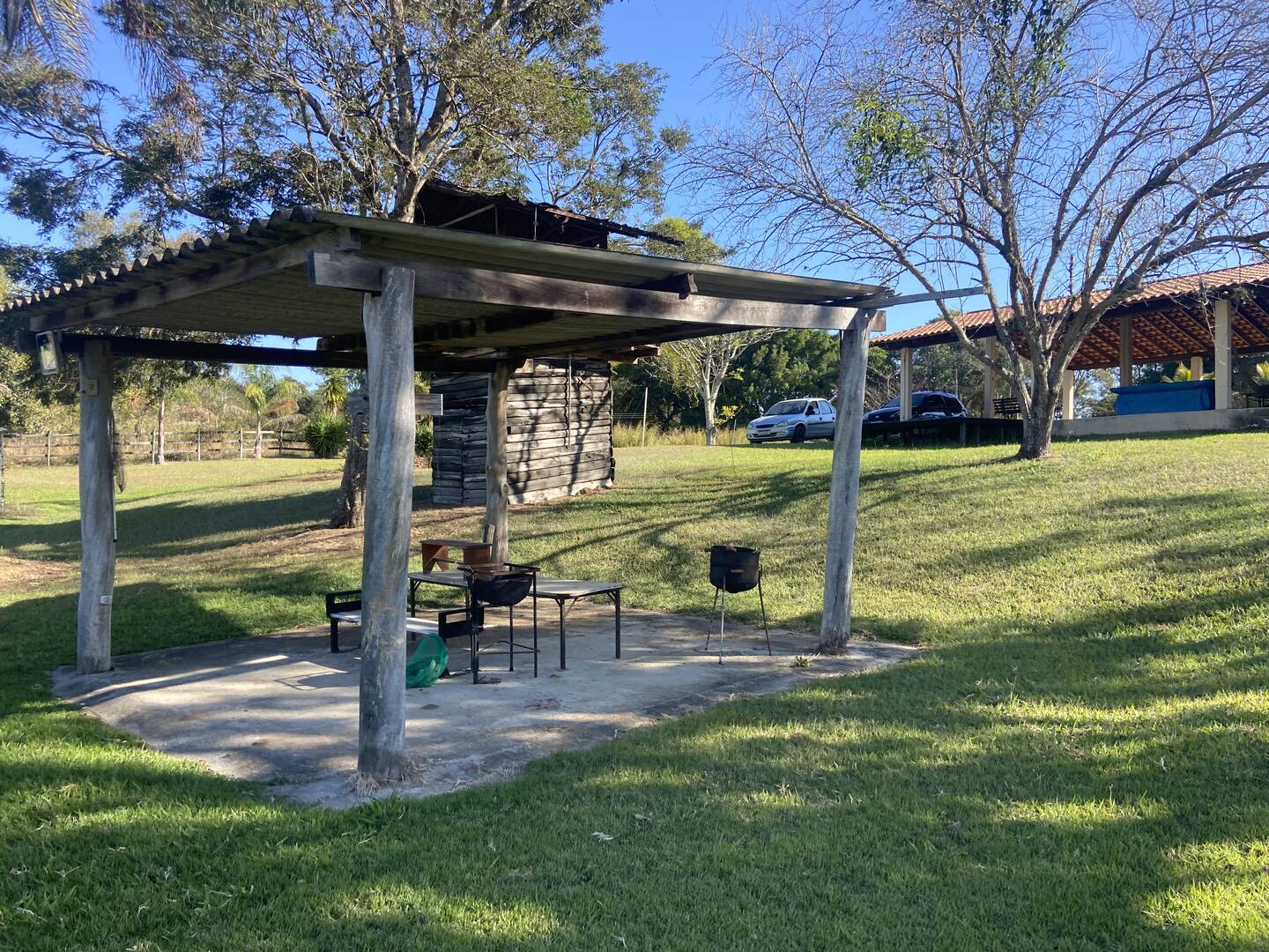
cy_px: 476
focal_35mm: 26
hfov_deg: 67.3
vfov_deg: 53.1
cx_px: 634
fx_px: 953
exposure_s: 1/752
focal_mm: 4.25
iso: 32
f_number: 1.8
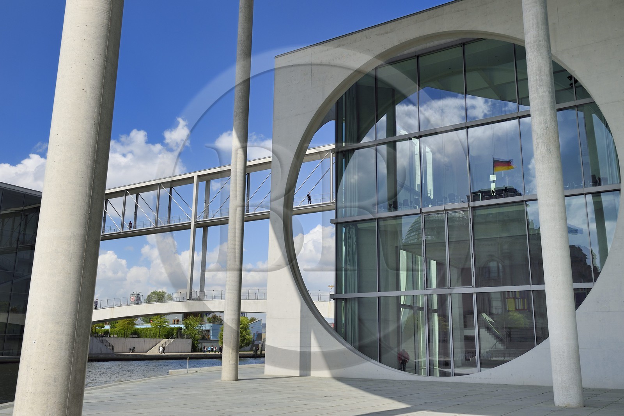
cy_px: 208
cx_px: 312
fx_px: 555
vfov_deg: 41.1
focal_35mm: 32
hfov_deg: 58.7
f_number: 11
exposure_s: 1/400
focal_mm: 32
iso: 200
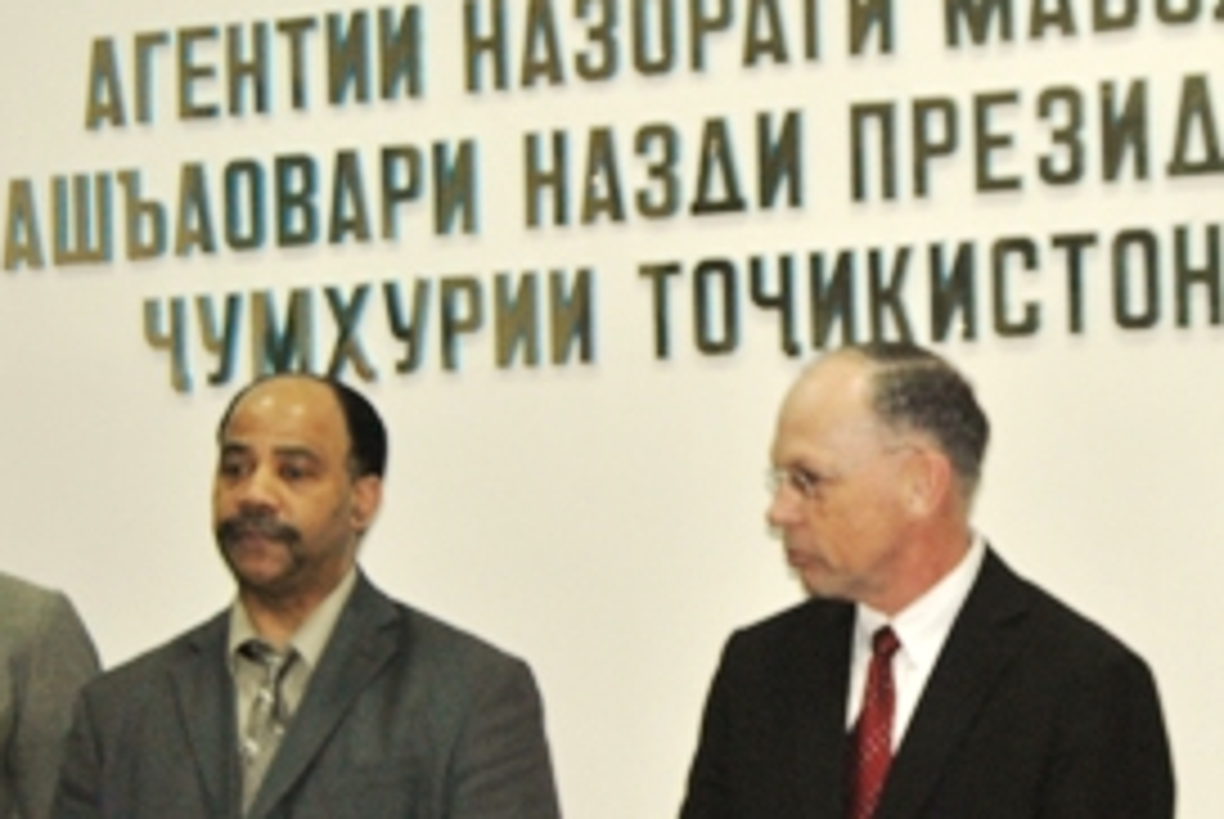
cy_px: 450
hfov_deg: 19.0
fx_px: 3608
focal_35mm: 106
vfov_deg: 12.9
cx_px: 1066
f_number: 4.2
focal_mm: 30
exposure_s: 1/60
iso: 200
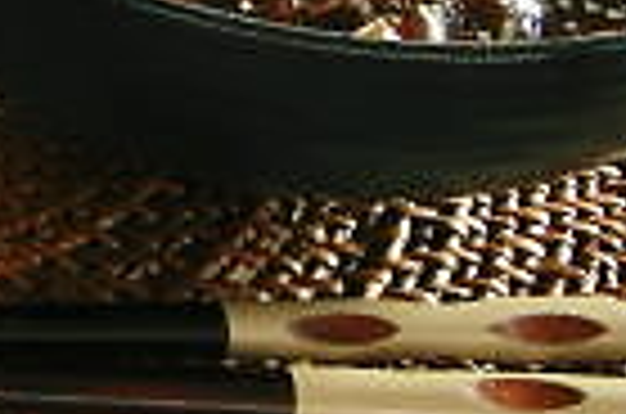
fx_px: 1561
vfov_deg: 14.7
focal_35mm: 90
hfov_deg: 21.0
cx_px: -140
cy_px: -54
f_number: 3.5
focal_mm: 5.4
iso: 400
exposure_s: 1/26.1
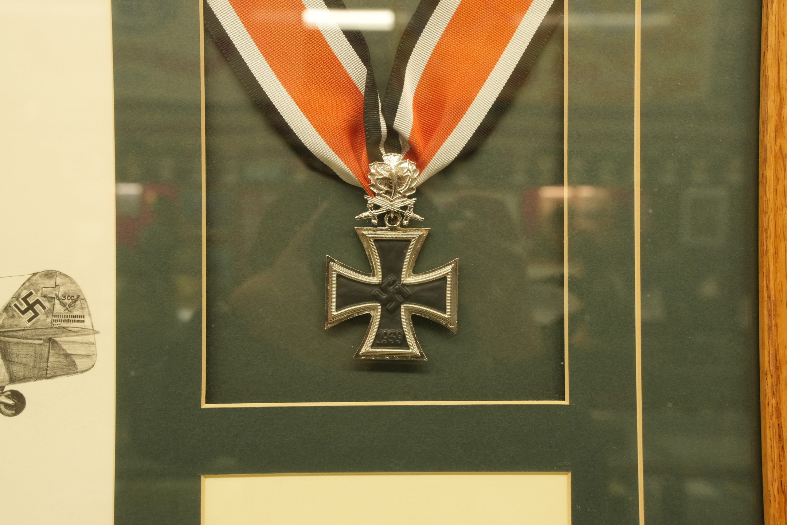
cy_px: 262
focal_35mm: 35
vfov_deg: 37.9
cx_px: 394
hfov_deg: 54.4
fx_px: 765
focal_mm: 35
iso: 2000
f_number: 8
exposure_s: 1/40
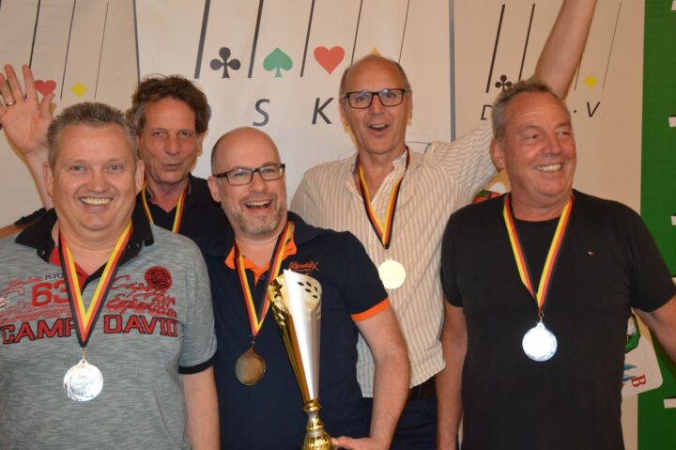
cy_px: 225
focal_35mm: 40
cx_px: 338
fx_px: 760
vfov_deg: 33.0
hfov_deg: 48.0
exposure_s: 1/60
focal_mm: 27
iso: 1100
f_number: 3.8
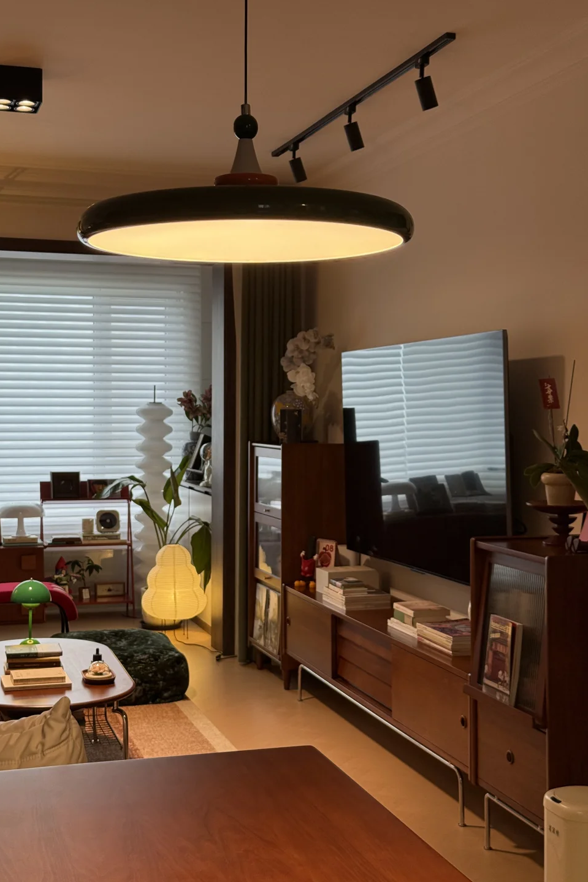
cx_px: 268
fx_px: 1225
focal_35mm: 50
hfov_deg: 27.0
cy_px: 441
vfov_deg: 39.6
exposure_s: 1/60
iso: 125
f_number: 1.78
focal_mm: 6.76
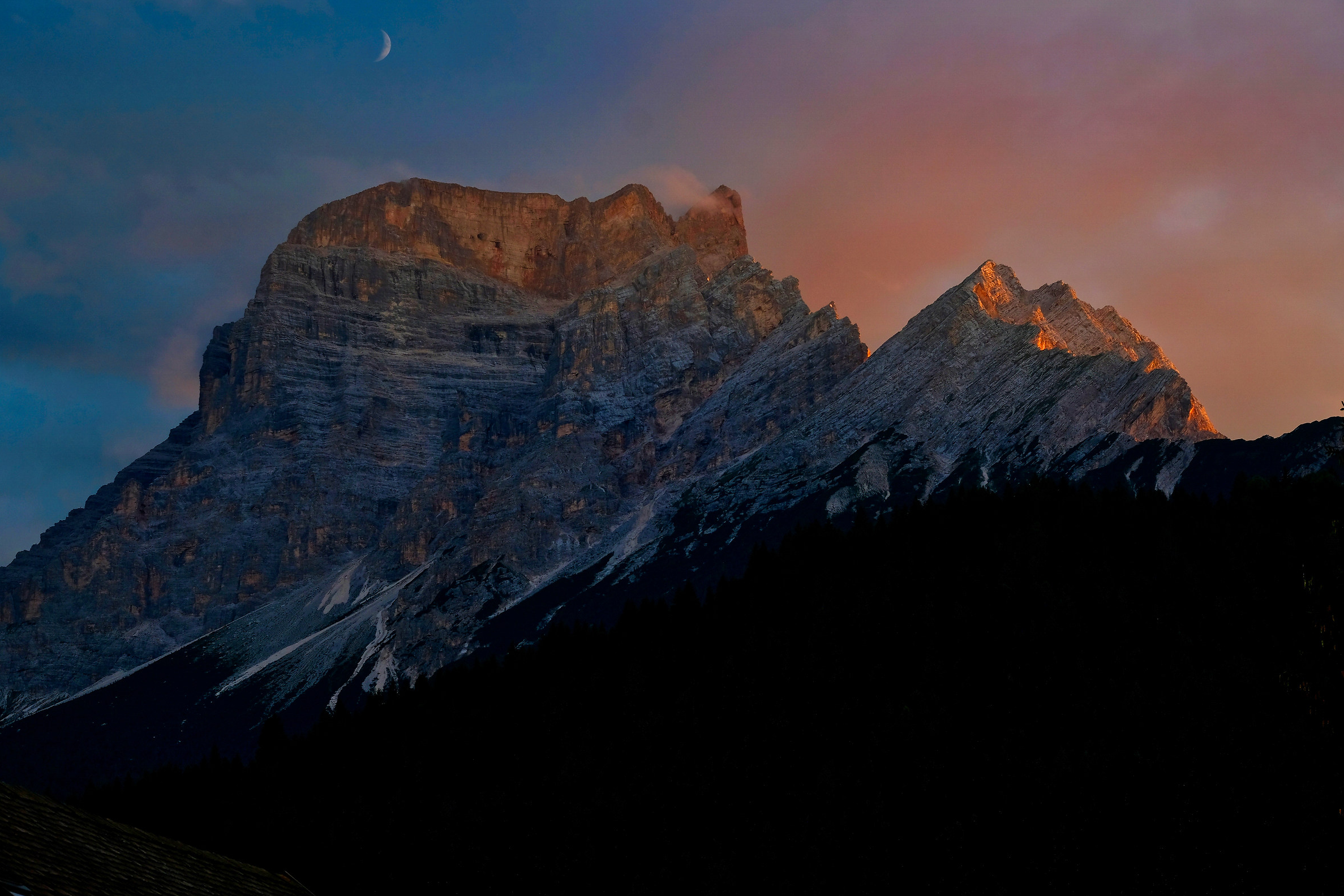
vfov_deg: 14.1
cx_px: 668
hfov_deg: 21.0
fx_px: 3622
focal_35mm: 97
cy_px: 447
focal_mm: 63.8
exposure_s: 1/105
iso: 320
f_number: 8
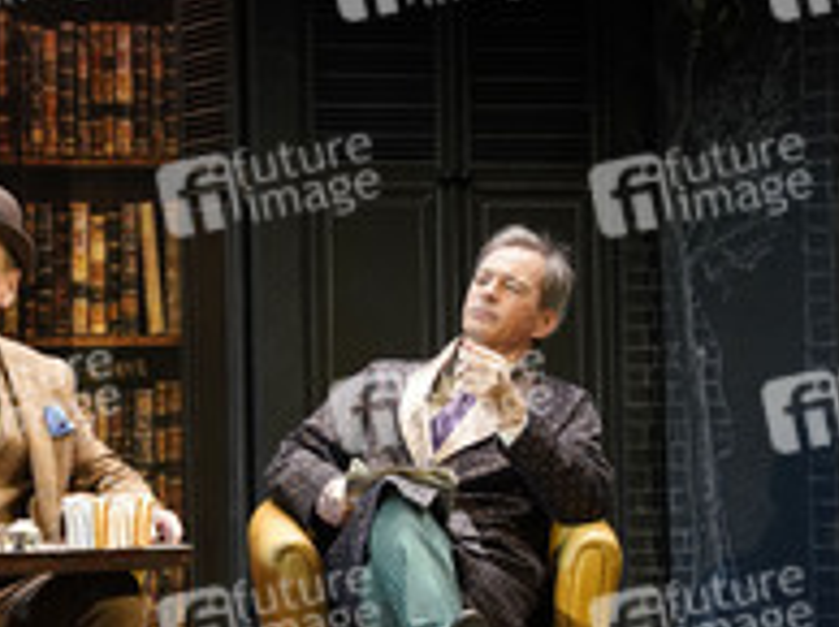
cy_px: 294
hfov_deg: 10.8
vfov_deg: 8.2
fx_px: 4382
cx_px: -106
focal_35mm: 181
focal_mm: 81
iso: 1600
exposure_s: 1/160
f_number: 4.5
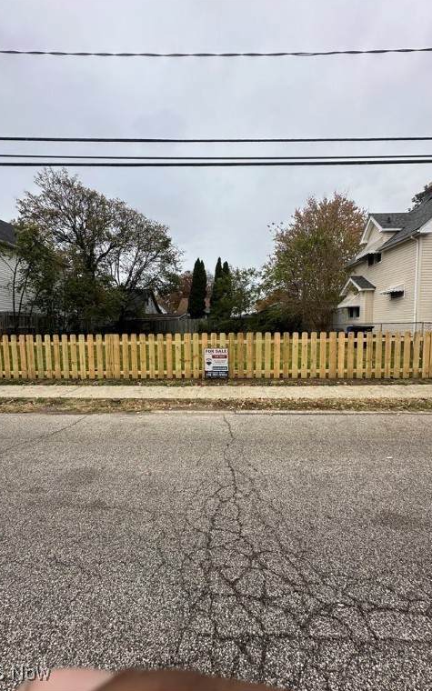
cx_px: 222
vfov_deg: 101.5
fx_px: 283
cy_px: 344
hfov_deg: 74.8
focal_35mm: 15
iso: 40
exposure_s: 1/437
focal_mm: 2.22
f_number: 2.2
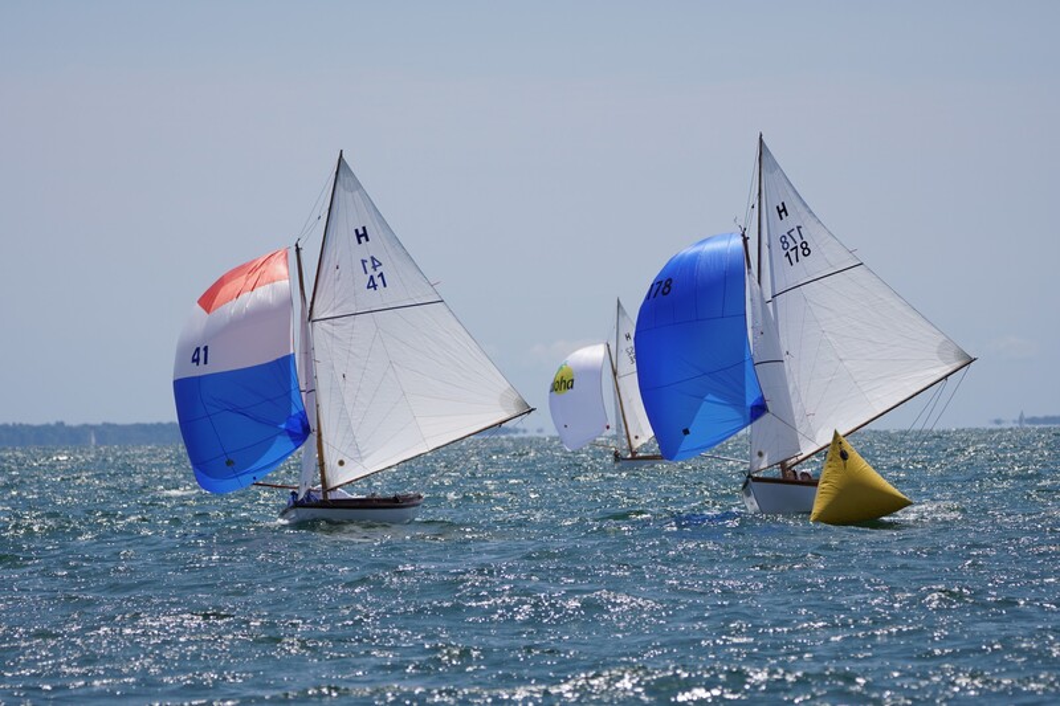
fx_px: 8831
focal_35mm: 300
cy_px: 353
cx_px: 530
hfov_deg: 6.9
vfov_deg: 4.6
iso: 125
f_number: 5.6
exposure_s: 1/1600
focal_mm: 200
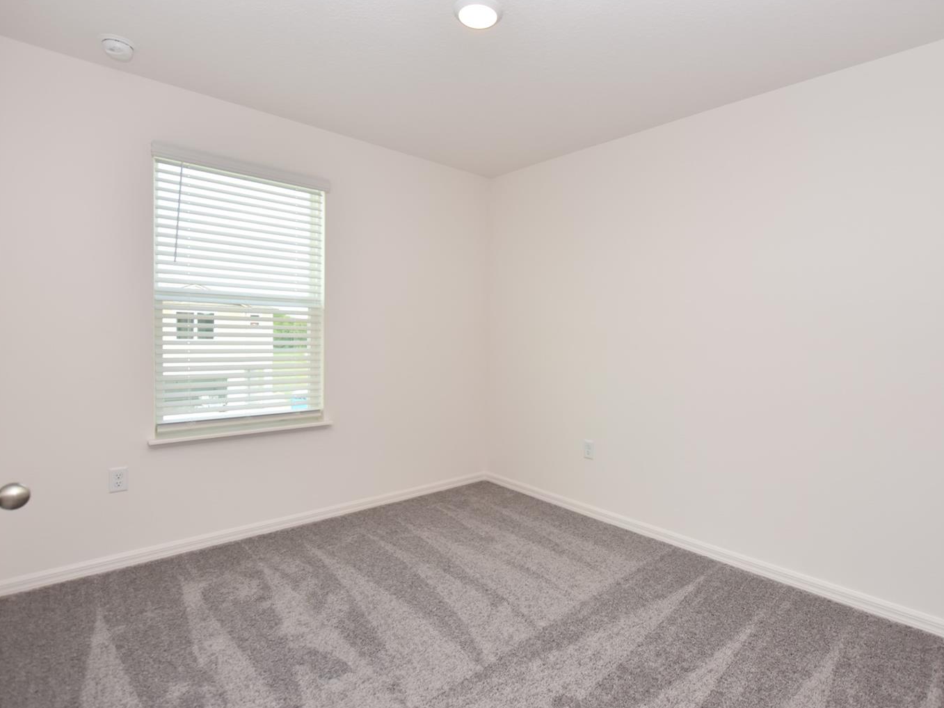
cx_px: 507
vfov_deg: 74.7
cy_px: 353
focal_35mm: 17
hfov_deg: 90.9
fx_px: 464
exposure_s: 1/100
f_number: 5
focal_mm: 10
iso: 200
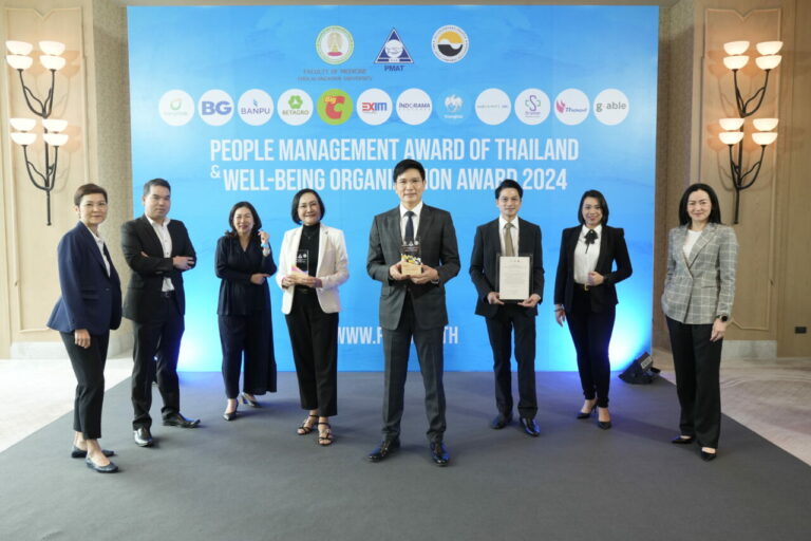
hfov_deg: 65.5
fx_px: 631
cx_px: 406
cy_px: 270
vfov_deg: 46.4
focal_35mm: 28
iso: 2000
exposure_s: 1/80
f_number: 9
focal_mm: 28
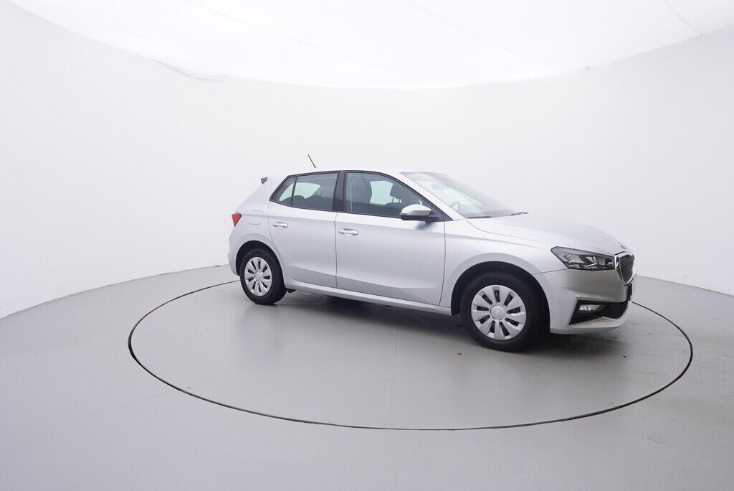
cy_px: 246
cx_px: 367
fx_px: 459
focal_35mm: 22
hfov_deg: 77.3
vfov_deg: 56.2
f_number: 5
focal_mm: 15
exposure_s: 1/80
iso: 200
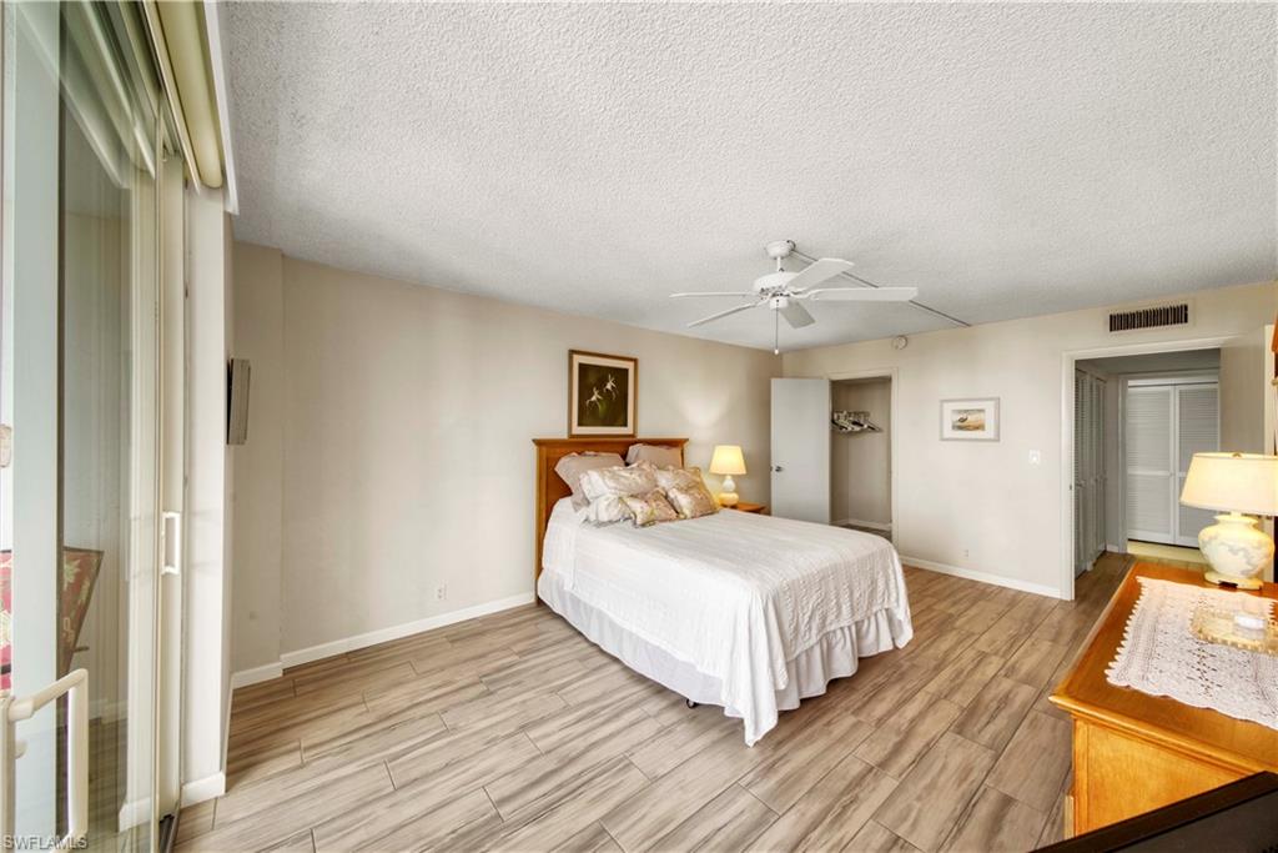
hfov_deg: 108.3
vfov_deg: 85.4
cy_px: 426
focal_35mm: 13
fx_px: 462
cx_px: 639
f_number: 11
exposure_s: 1/50
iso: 125
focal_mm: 13
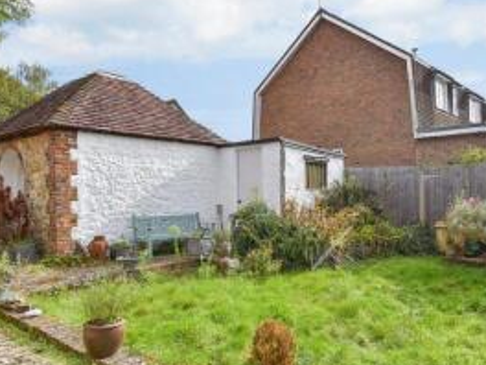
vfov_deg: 53.0
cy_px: 194
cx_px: 311
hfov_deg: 66.0
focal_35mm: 26
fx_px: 365
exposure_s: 1/800
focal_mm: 10
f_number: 8
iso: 320
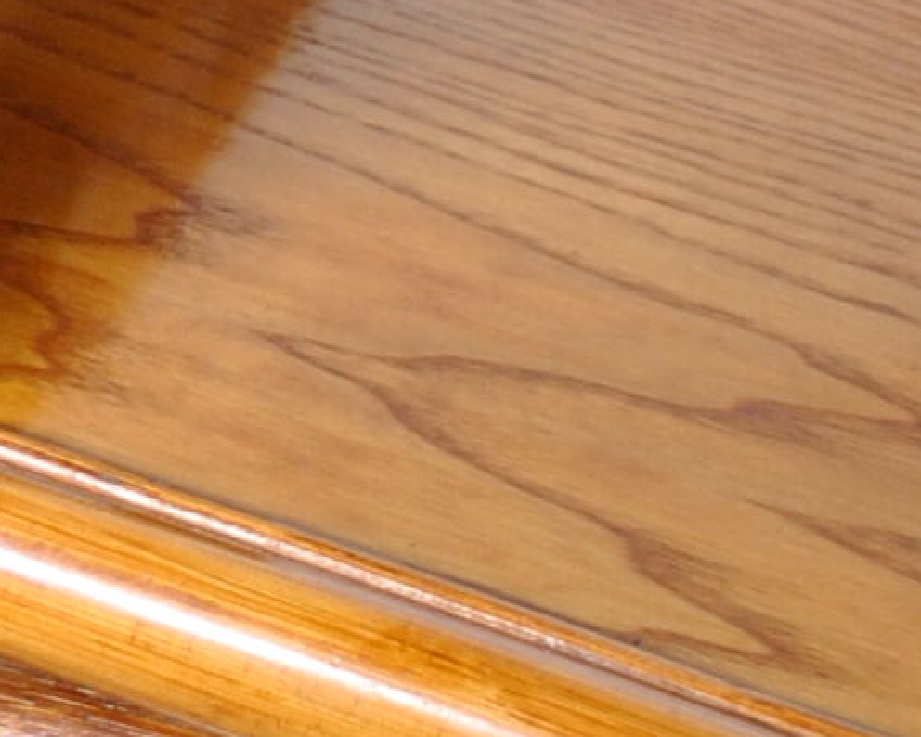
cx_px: -1348
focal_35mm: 242
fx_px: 6598
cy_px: -137
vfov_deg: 6.4
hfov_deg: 7.4
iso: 200
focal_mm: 22
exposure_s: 1/40
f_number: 4
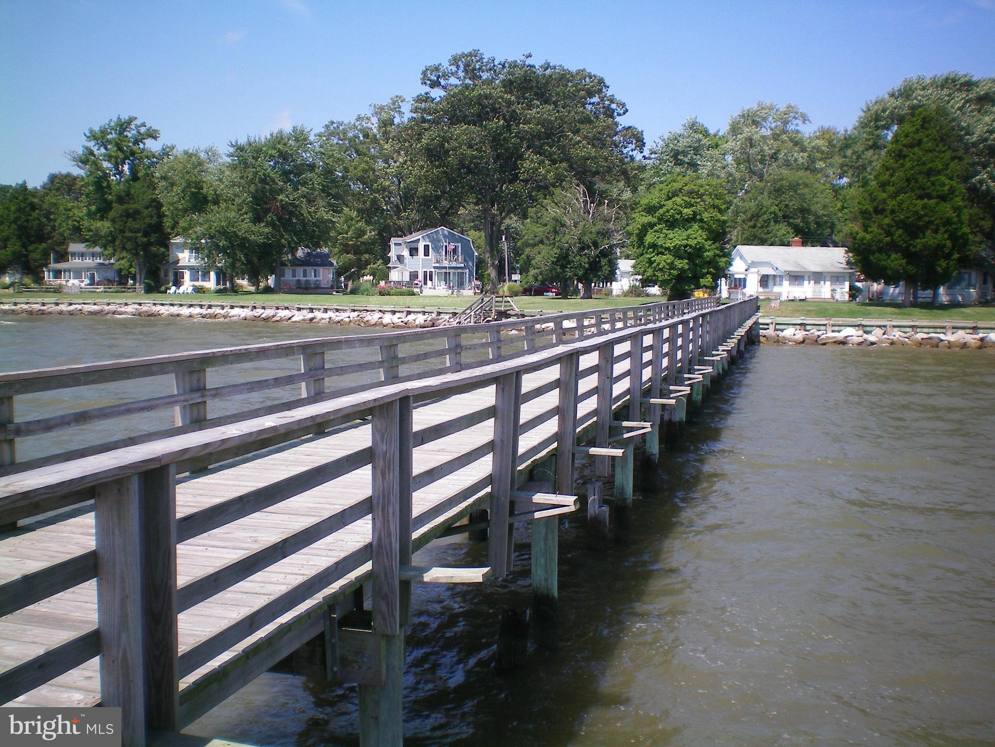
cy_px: 374
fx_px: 1092
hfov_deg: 49.0
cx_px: 498
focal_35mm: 38
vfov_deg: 37.7
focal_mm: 6.3
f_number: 4.6
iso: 64
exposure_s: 1/320
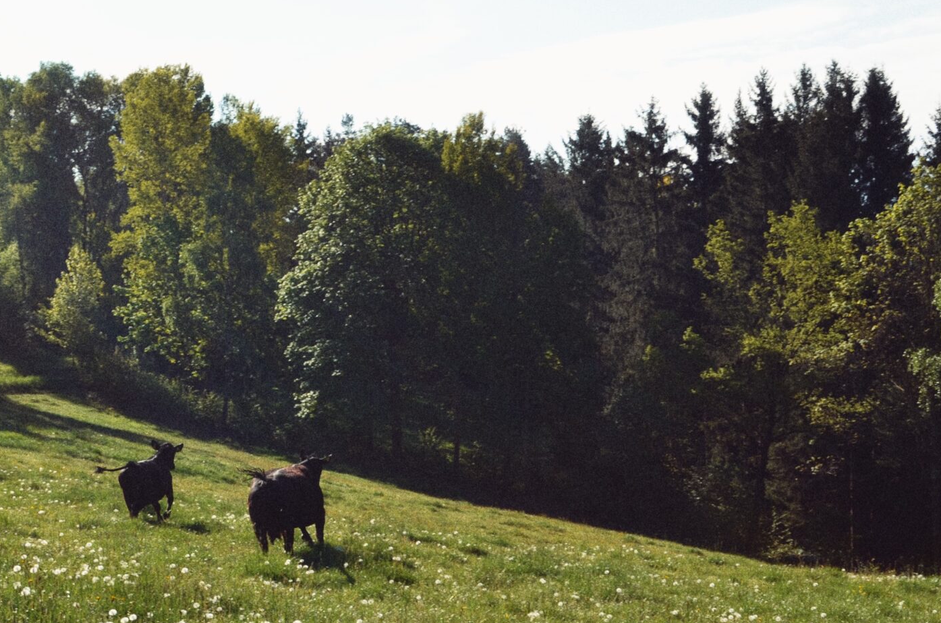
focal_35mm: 75
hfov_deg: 26.9
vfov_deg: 18.1
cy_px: 324
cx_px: 298
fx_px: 1953
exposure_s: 1/125
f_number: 11
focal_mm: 29
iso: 110
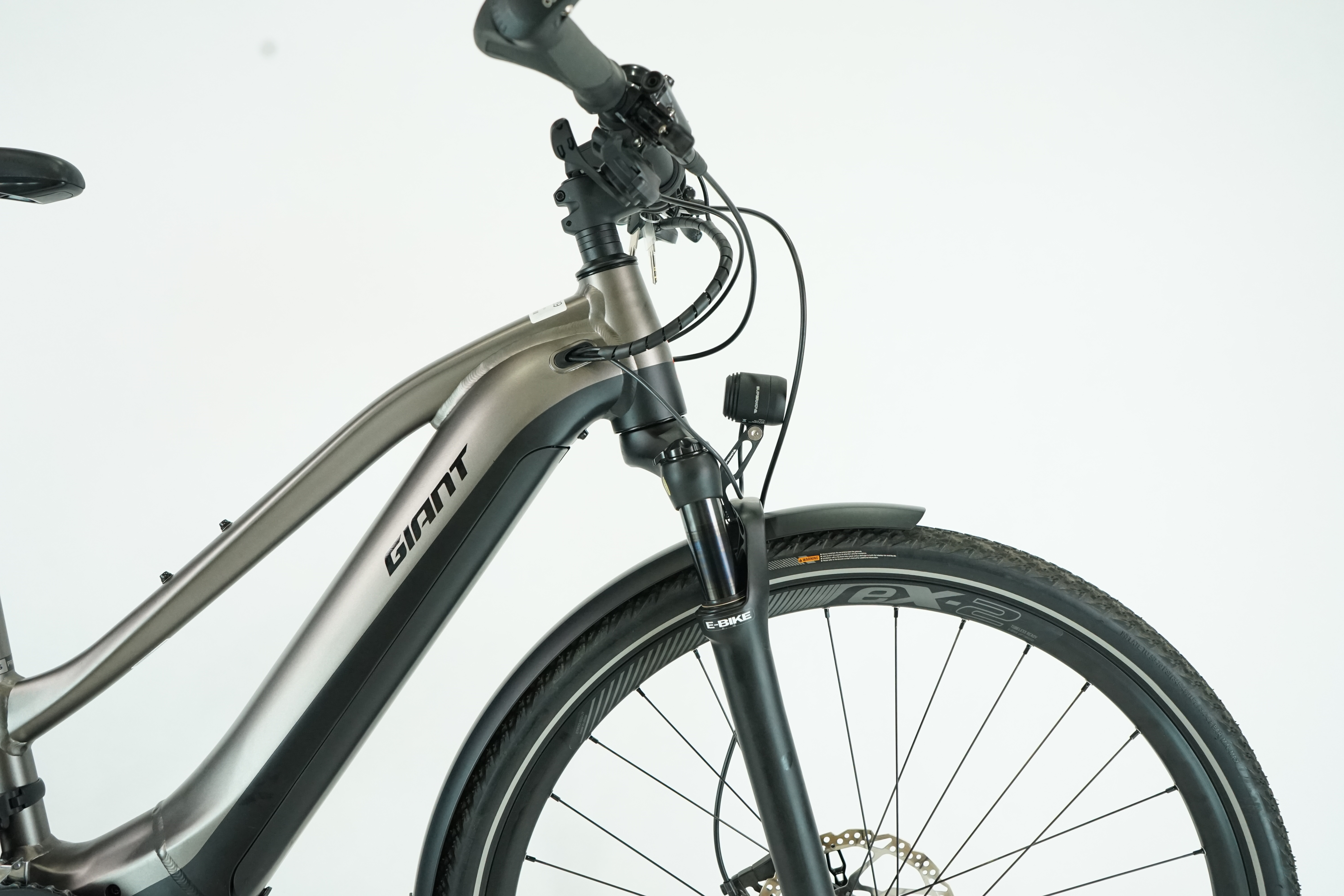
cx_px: 672
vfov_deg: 43.6
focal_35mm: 30
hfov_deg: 61.9
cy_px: 448
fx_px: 1120
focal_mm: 30
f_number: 5.6
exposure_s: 1/200
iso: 2500
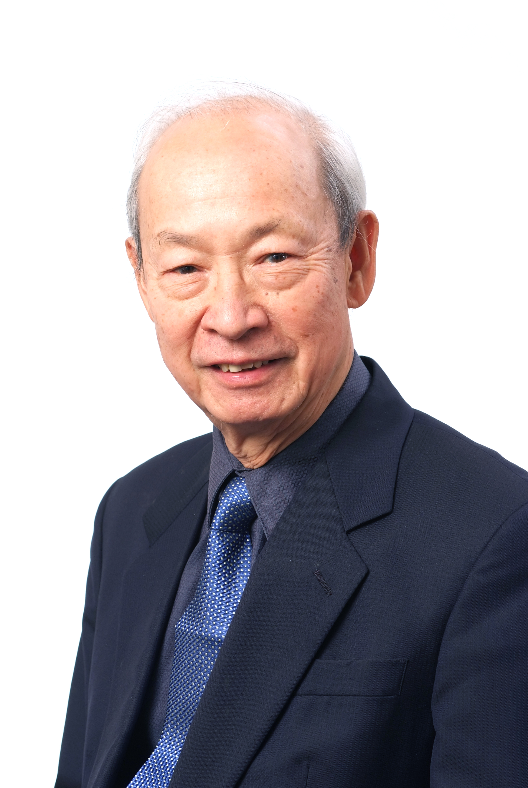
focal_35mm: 105
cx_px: 264
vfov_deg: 19.4
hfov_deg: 13.1
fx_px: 2304
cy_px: 394
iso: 100
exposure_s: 1/160
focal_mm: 70
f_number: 5.6
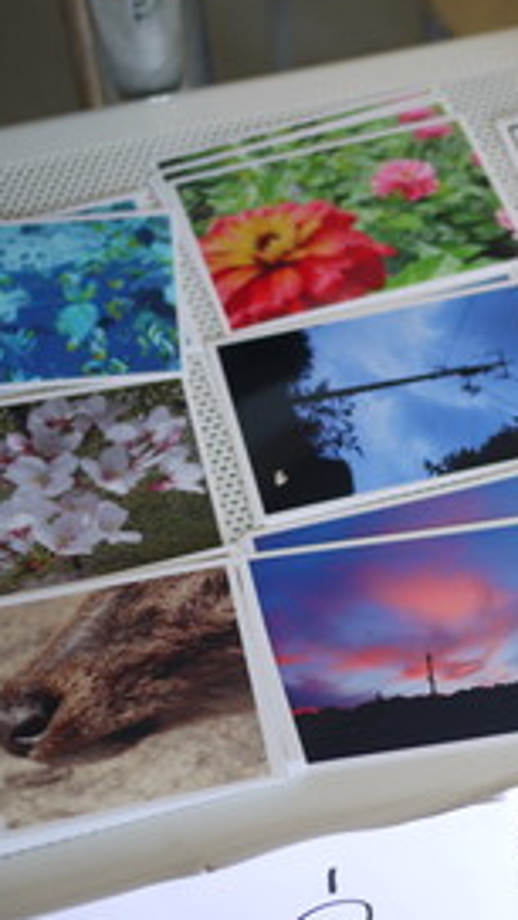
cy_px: 448
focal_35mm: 80
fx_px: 1953
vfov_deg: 26.5
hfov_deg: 14.8
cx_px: 542
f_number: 1.8
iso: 100
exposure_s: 1/60
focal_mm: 20
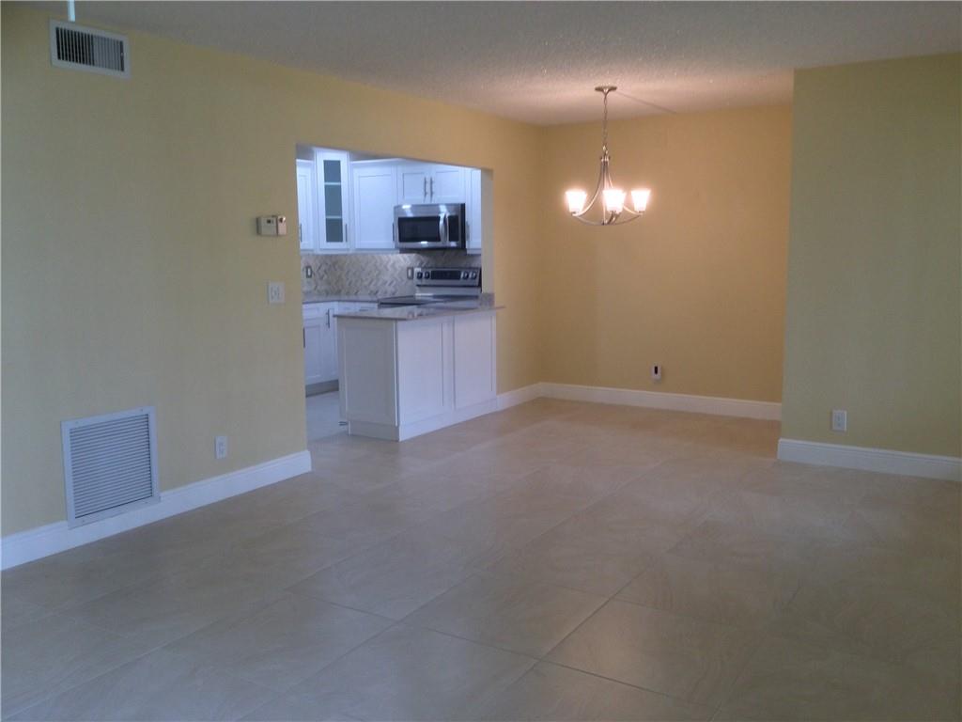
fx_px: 862
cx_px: 481
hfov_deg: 58.4
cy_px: 361
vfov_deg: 45.4
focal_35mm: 31
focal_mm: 3.3
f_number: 2.4
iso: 32
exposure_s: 1/30
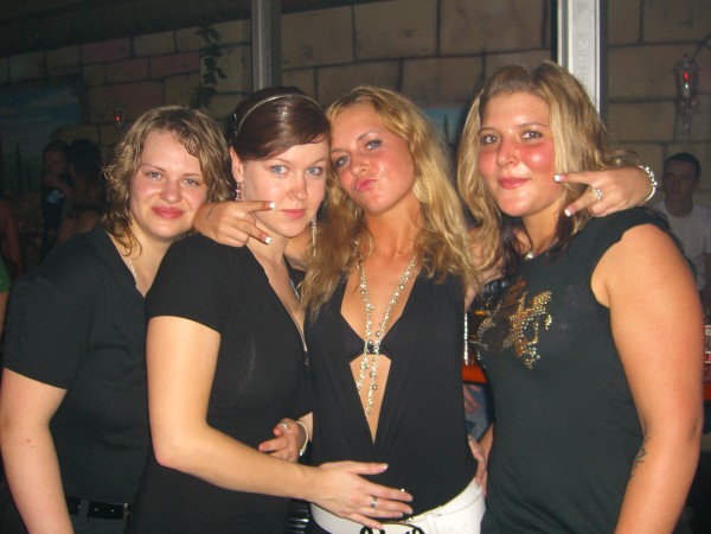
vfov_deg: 37.7
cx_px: 356
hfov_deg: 49.0
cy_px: 267
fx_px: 781
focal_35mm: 38
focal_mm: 7.9
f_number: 2.8
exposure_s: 1/60
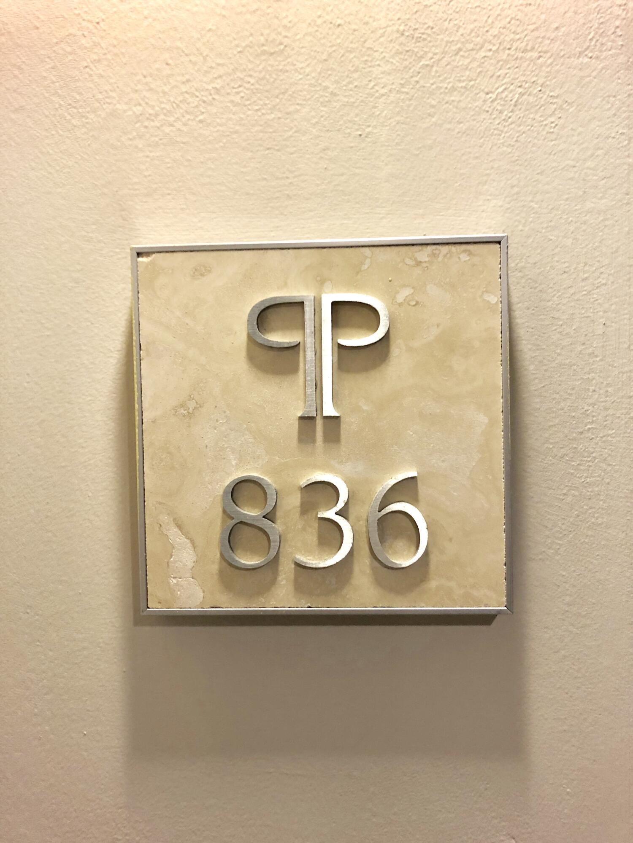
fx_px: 683
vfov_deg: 63.4
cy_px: 422
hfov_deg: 49.7
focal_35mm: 28
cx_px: 316
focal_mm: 4
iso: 50
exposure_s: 1/15
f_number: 1.8
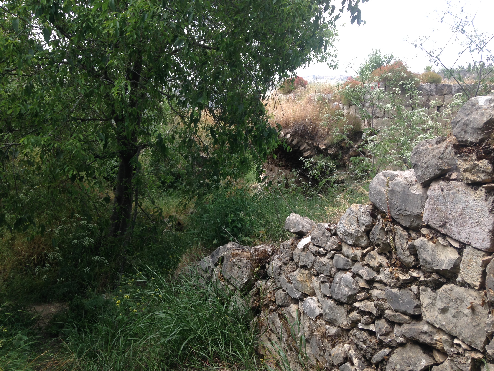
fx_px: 471
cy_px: 186
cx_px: 247
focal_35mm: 33
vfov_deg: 42.9
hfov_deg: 55.4
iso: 50
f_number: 2.4
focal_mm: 4.12
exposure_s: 1/471
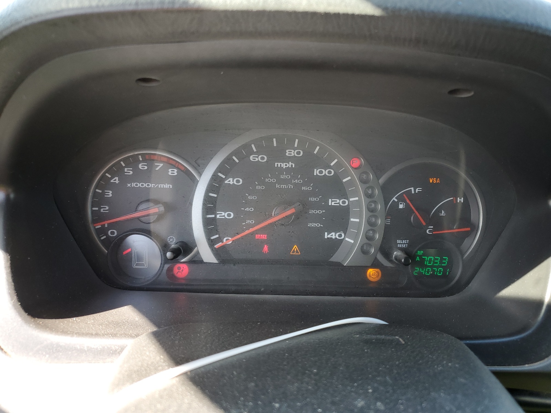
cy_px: 206
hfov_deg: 67.3
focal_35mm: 26
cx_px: 276
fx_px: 414
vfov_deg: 53.1
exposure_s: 1/133
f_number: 1.5
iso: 50
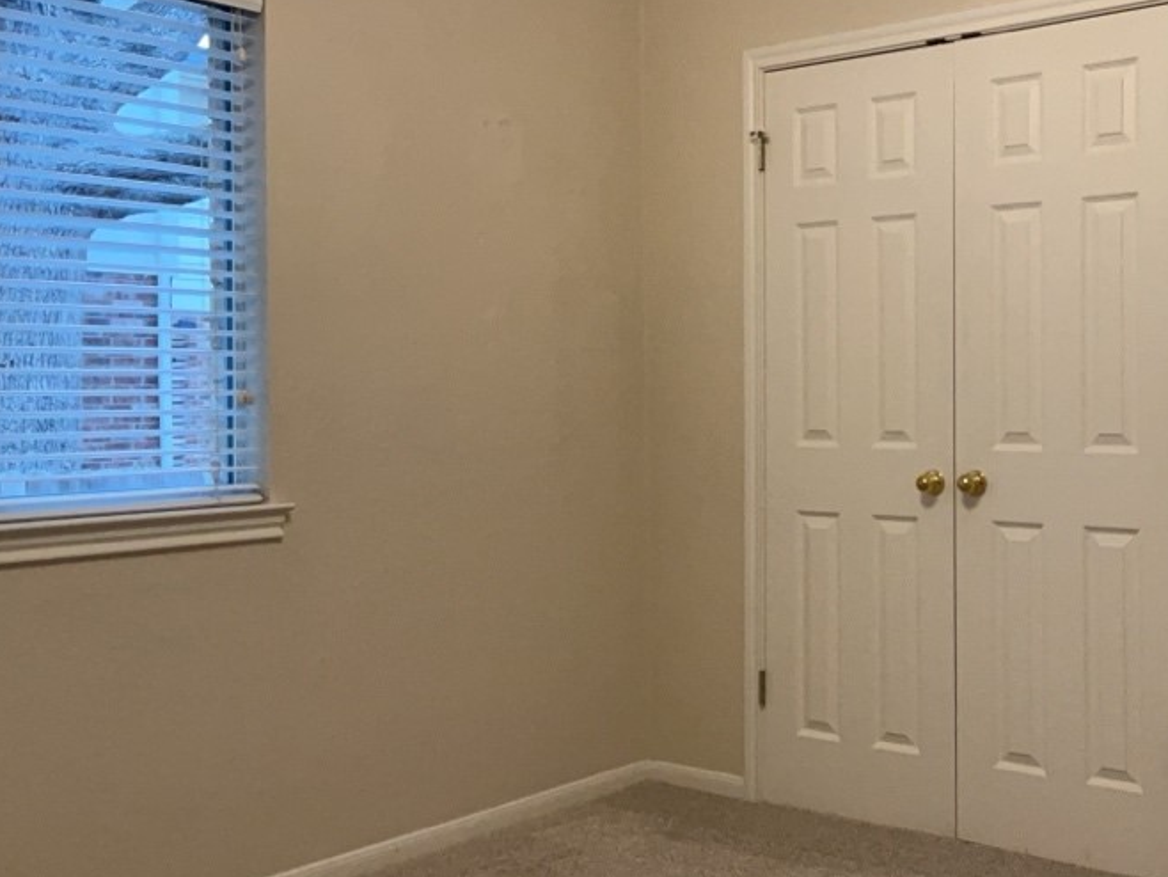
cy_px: 401
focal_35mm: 42
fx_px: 1418
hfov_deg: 43.6
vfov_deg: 34.4
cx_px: 843
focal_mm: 3
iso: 125
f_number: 1.8
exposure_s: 1/100
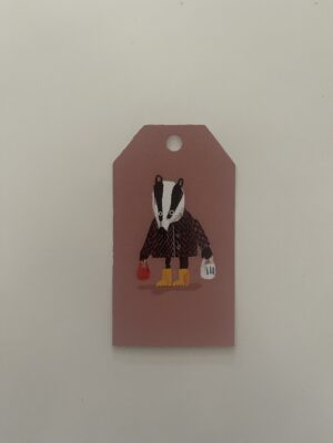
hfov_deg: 54.9
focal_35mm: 25
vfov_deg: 69.4
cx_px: 166
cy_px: 222
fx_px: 321
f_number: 1.6
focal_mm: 5.1
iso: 400
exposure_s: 1/60
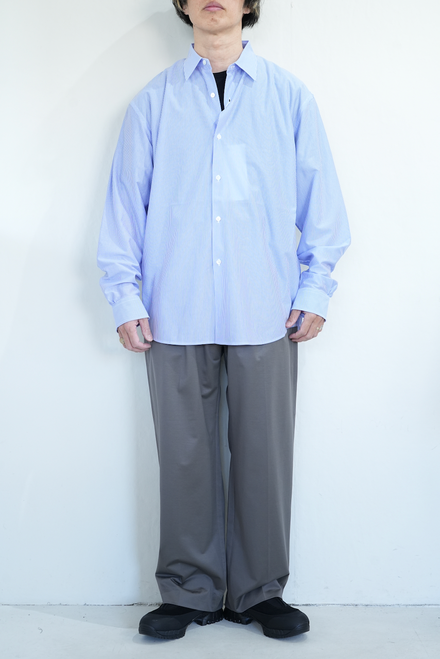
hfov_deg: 25.5
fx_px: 971
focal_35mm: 53
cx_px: 220
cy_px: 330
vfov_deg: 37.5
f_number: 5.6
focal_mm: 53
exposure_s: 1/50
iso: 1000
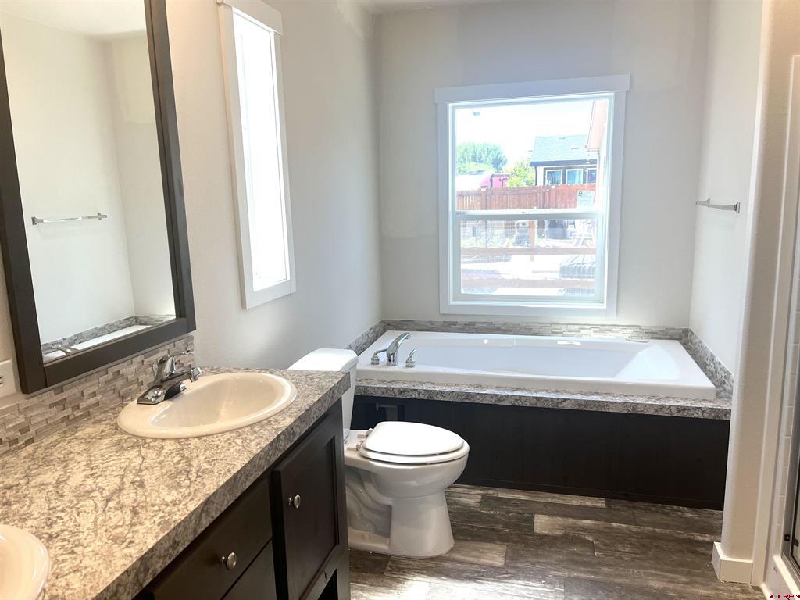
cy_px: 300
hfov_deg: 67.3
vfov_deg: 53.1
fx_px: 601
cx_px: 400
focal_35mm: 26
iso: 40
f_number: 1.6
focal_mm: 5.1
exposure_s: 1/206
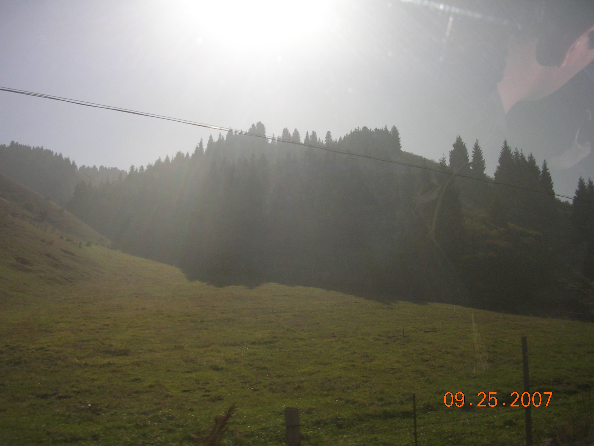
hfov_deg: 49.0
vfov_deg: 37.7
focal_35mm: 38
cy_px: 223
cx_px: 297
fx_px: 652
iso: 50
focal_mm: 5.8
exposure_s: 1/556
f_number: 2.8
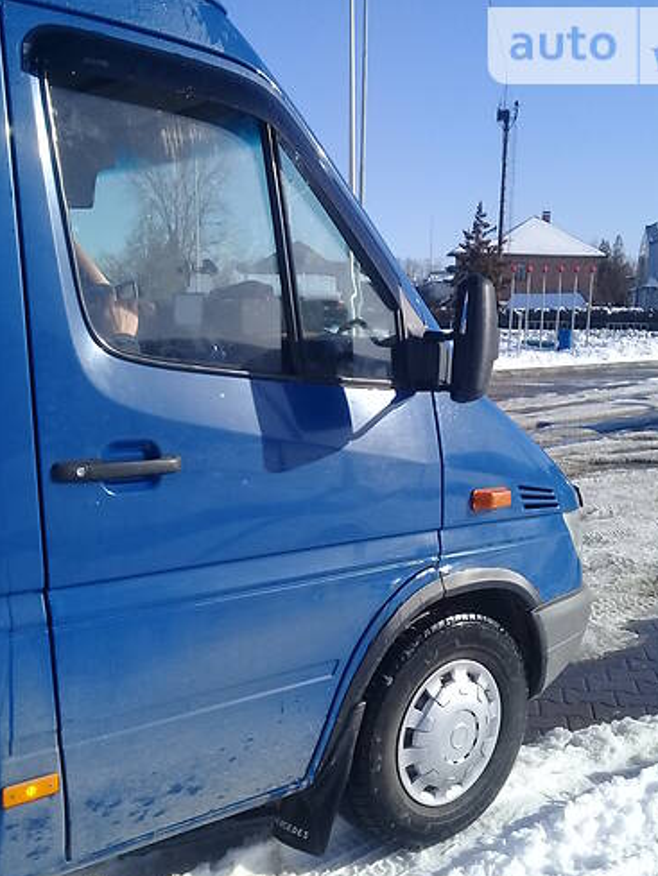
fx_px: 963
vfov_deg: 48.7
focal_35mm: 38
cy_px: 523
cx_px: 369
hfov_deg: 37.7
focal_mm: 3.3
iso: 50
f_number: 2.2
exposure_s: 1/1391
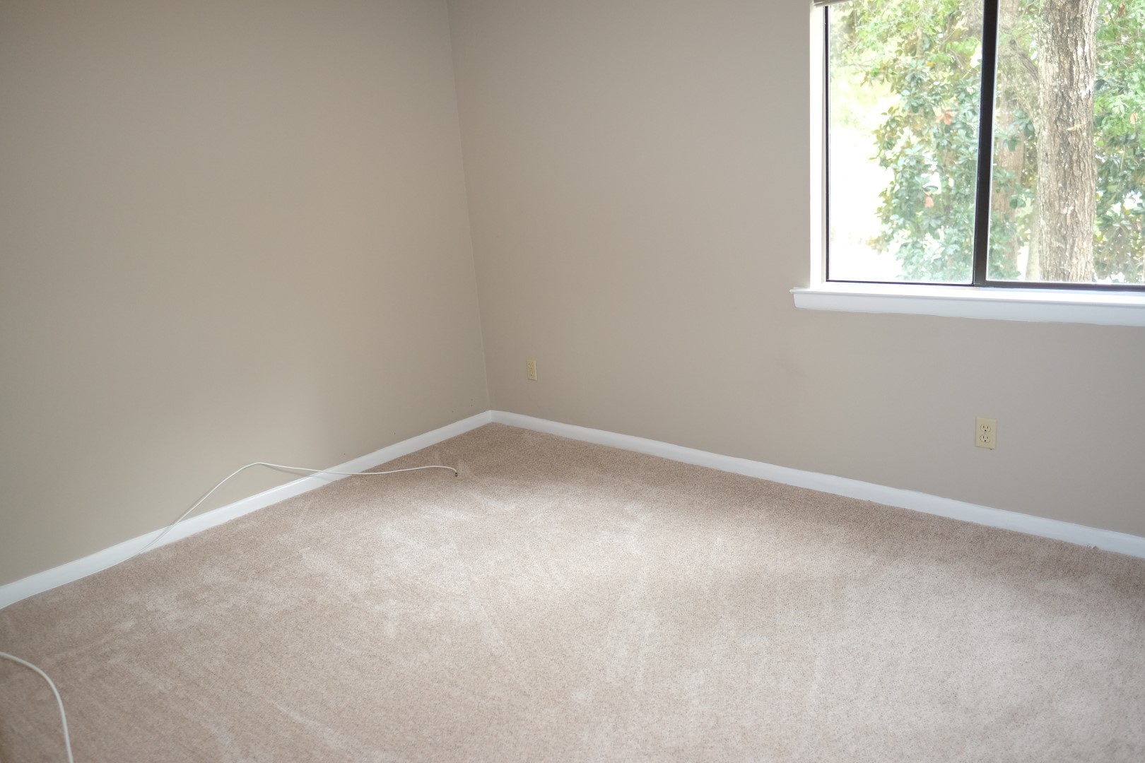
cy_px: 382
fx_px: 763
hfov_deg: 73.7
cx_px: 572
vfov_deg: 53.1
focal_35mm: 24
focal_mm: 16
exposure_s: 1/60
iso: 640
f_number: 1.4
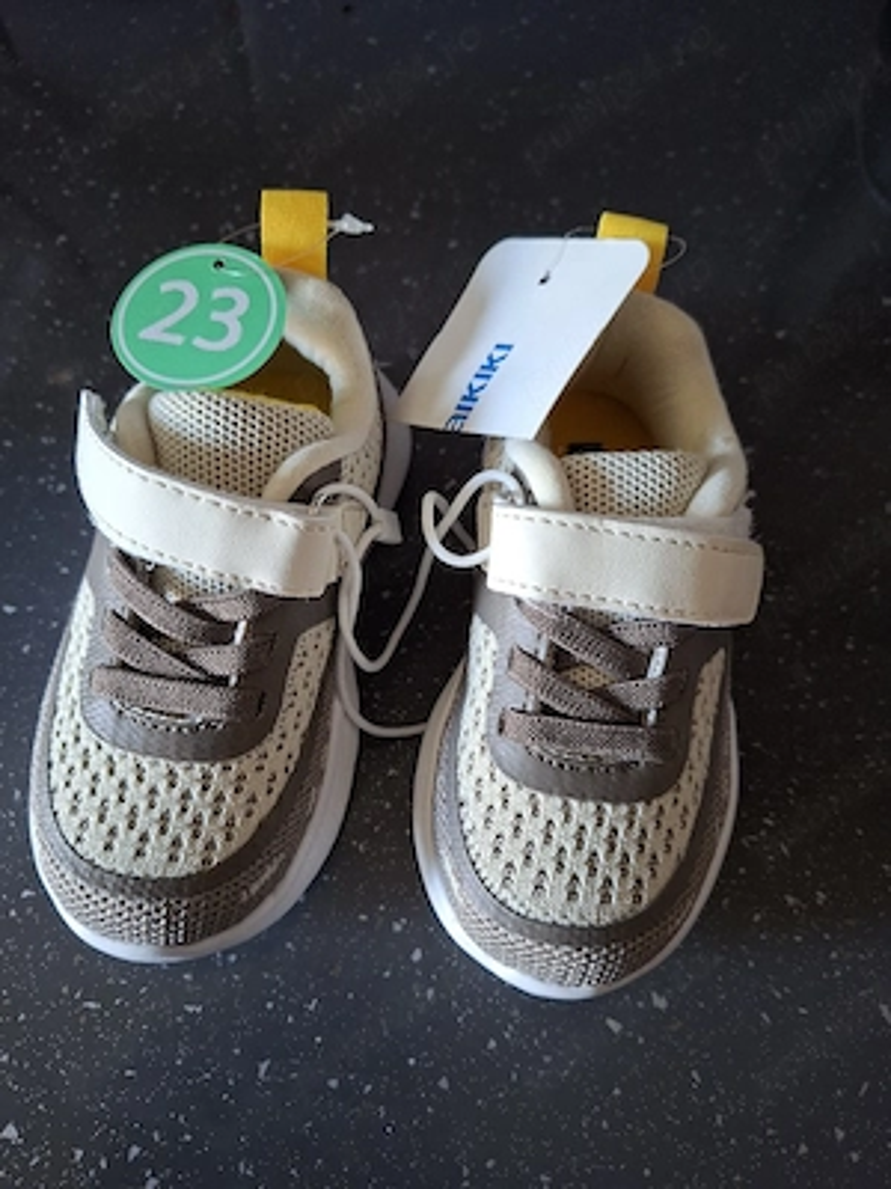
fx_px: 789
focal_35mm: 23
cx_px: 446
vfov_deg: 73.9
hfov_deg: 58.9
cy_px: 594
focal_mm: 5.54
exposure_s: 1/33
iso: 320
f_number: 1.8
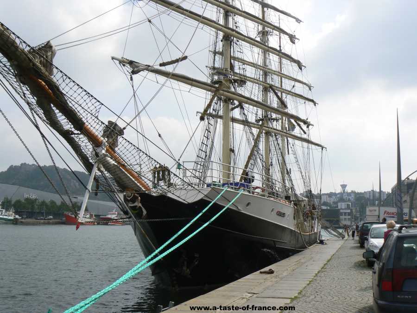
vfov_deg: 39.7
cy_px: 156
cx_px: 208
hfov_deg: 51.4
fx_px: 434
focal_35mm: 36
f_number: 7.1
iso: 80
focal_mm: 6
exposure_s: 1/400
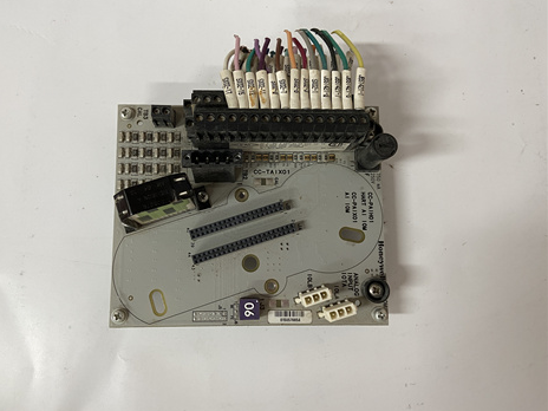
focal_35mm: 28
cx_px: 254
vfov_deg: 49.7
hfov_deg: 63.4
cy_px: 204
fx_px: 443
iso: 100
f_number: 1.8
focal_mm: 4.25
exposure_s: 1/50
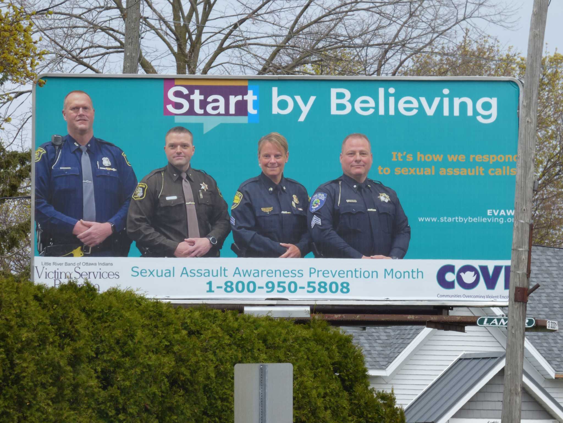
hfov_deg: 5.2
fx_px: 6245
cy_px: 212
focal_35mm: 384
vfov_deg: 3.9
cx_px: 282
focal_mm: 68.81
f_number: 8
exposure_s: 1/200
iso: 100
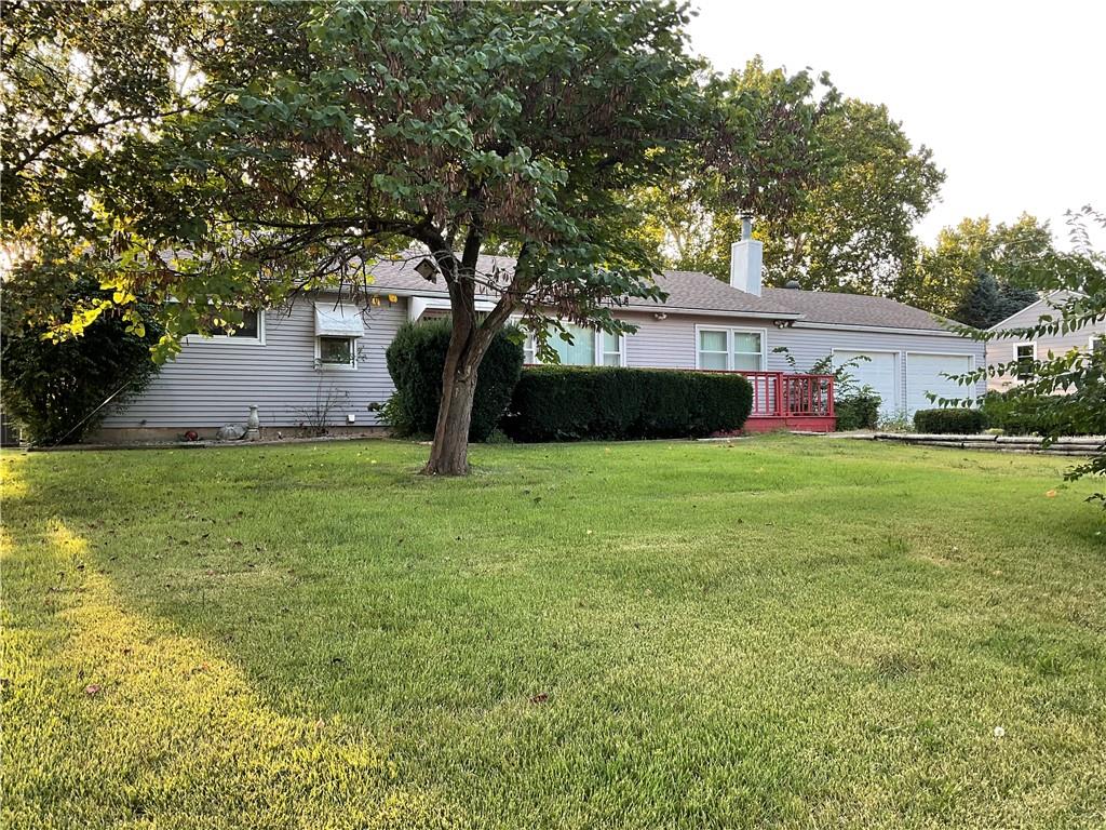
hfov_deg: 61.7
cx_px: 553
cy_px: 415
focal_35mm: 29
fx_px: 927
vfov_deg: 48.2
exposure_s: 1/120
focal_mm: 3
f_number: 1.8
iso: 32
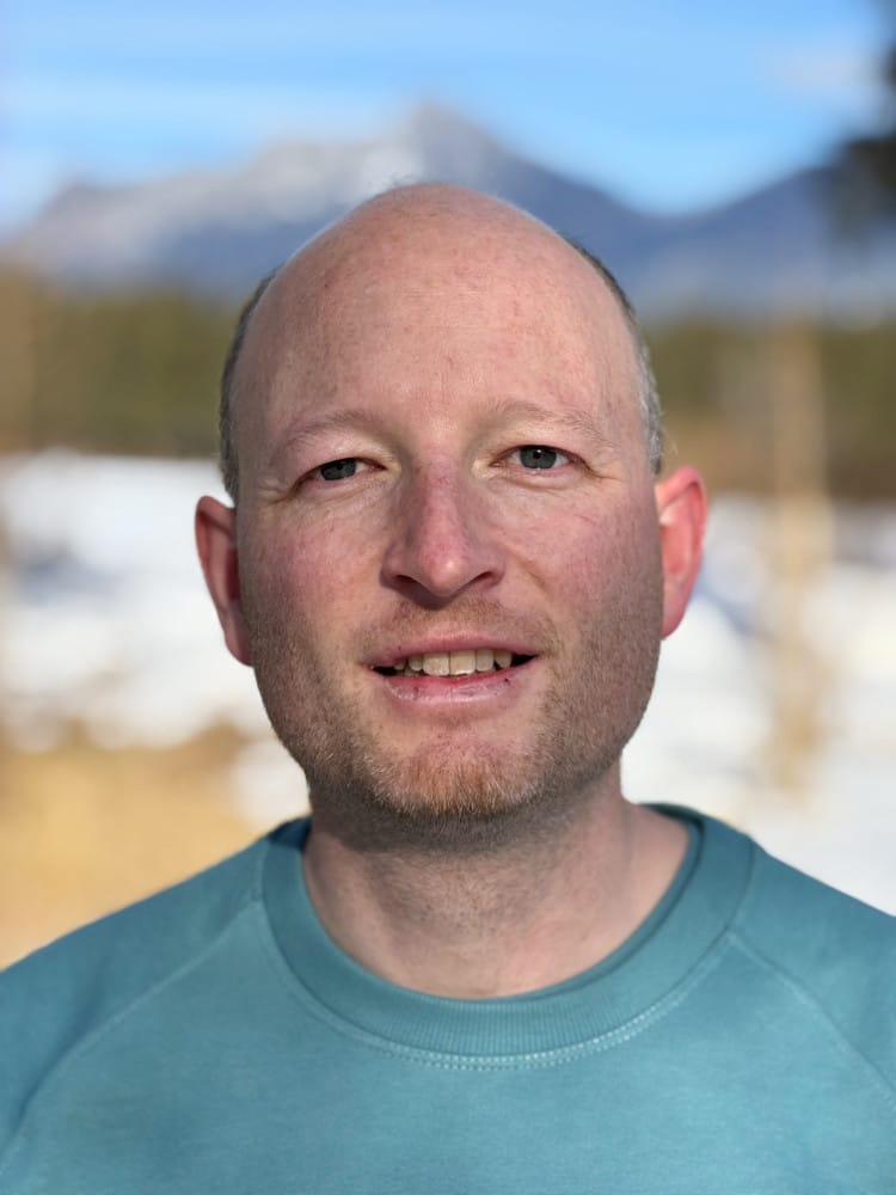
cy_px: 598
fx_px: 2657
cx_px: 448
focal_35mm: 77
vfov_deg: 25.3
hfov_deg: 19.1
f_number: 2.8
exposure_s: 1/732
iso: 25
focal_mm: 9
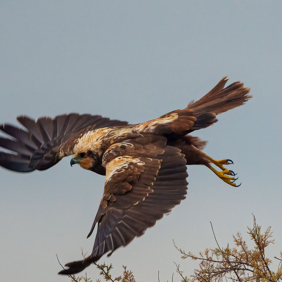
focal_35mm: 1057
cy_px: 143
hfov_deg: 1.7
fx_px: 9742
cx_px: 56
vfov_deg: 1.7
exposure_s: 1/1250
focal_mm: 600
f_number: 6.3
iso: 1000
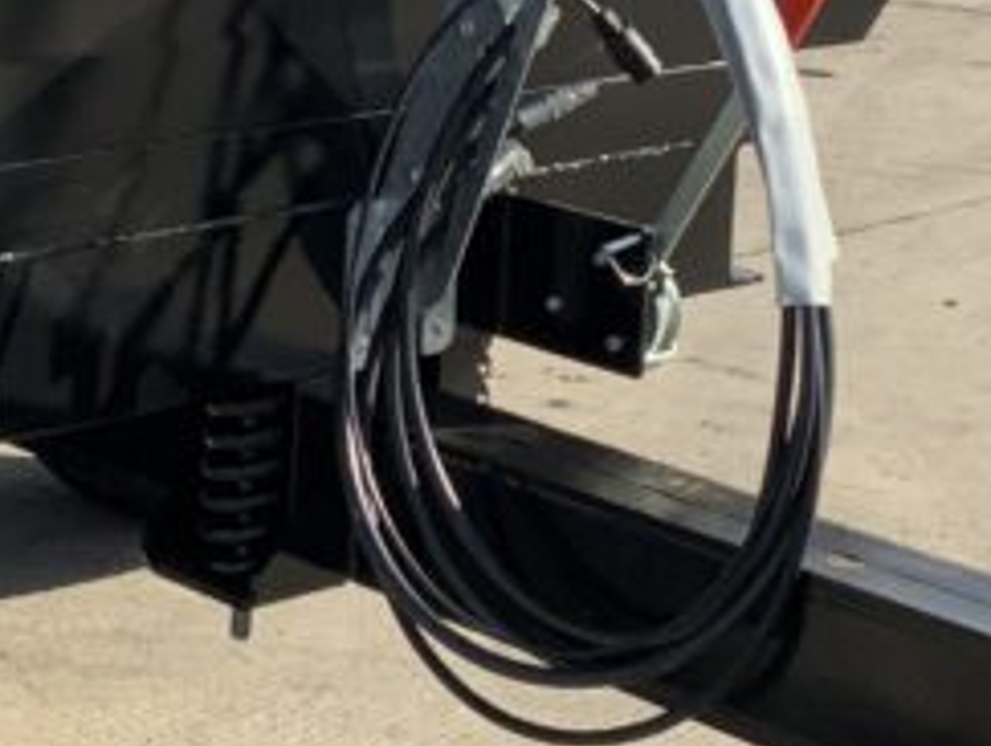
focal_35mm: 122
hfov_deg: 16.0
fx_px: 3498
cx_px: 245
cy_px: -106
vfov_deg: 12.0
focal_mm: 3
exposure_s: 1/1412
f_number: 1.8
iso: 16
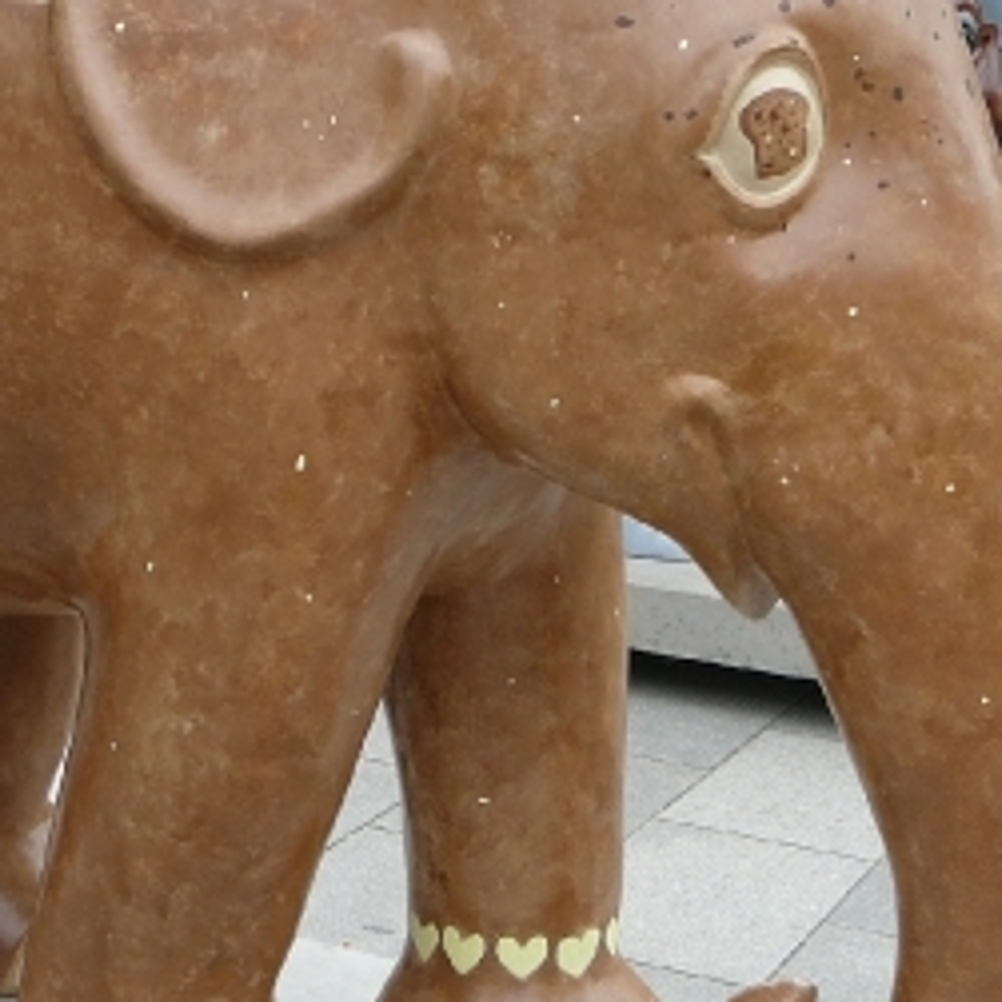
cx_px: 387
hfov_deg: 23.3
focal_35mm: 74
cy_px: 411
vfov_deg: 23.3
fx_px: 2423
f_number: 2.8
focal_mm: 5.2
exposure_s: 1/250
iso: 80
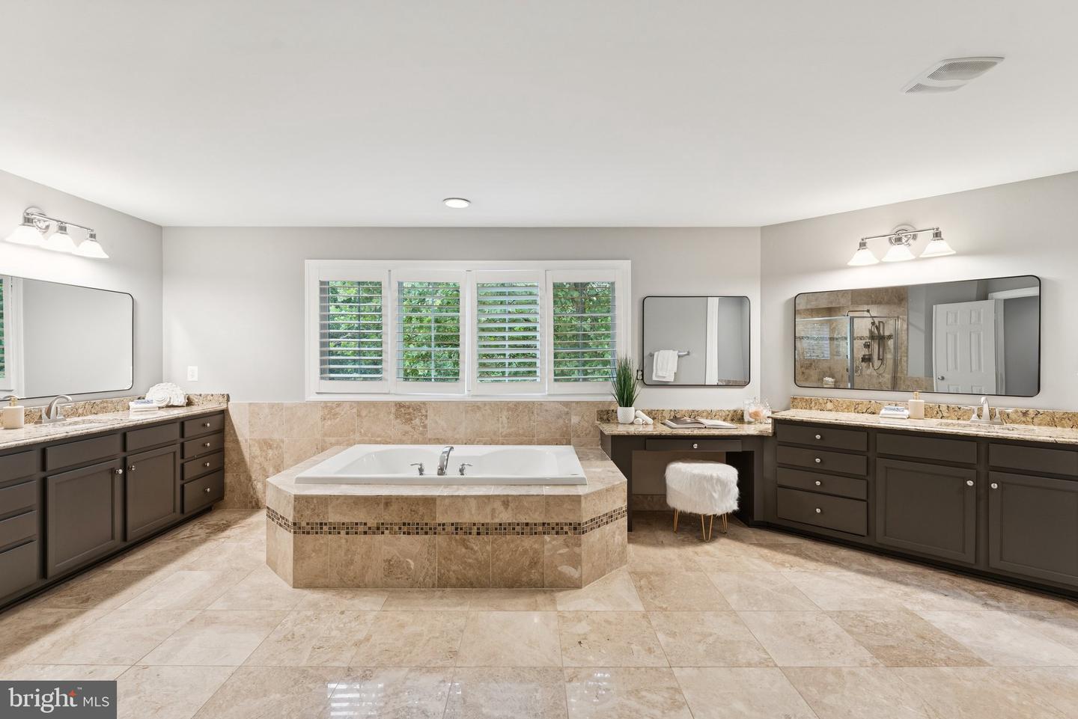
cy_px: 360
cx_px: 539
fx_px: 485
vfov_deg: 73.1
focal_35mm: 16
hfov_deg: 96.0
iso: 250
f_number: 9
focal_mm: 16.2
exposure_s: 1/2.5
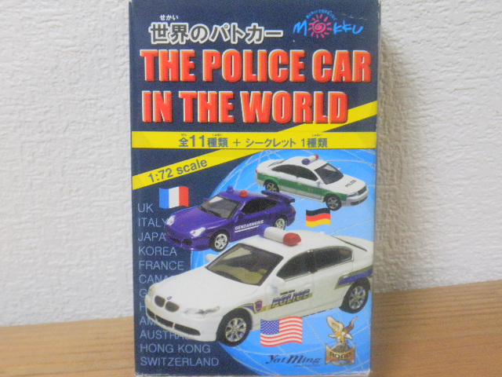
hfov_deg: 36.8
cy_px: 188
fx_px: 754
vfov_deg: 28.0
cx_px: 251
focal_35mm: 52
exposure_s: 1/8
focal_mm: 9.1
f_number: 4.3
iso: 200
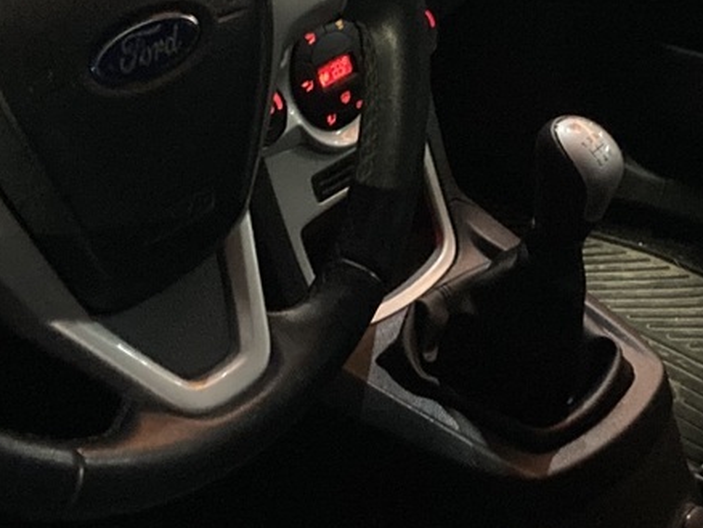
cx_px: 432
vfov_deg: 16.0
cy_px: 154
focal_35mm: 92
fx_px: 1869
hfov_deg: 21.3
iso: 800
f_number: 1.8
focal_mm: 3.99
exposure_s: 1/17
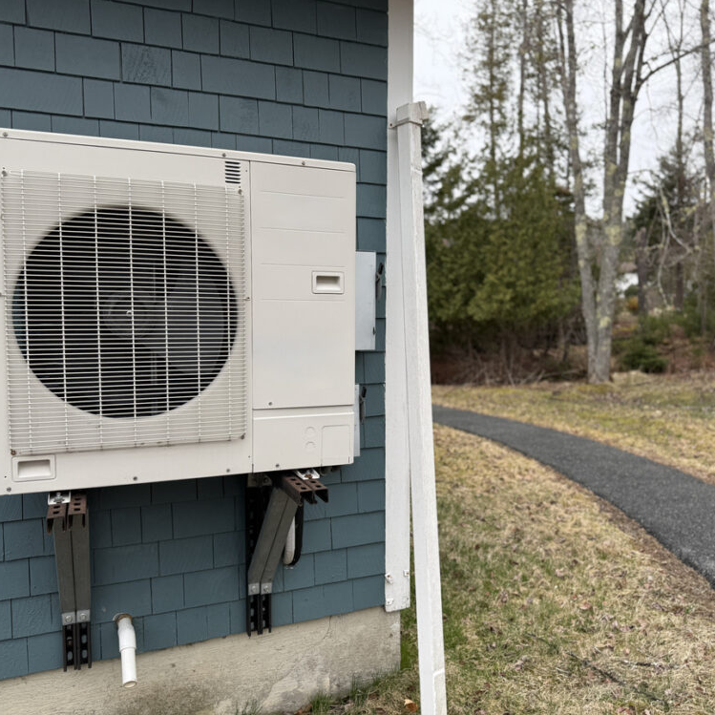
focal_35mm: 29
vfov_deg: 55.6
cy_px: 364
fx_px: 678
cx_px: 370
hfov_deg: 55.6
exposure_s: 1/342
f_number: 1.78
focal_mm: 6.76
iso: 100
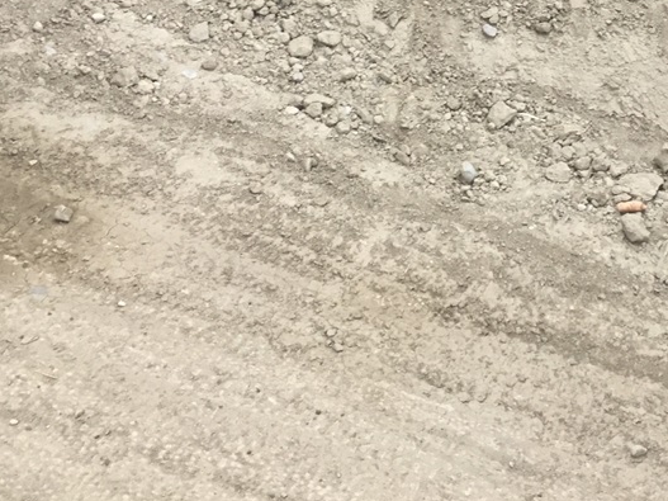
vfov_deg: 20.0
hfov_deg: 26.8
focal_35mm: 71
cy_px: -6
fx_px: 1370
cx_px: 553
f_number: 2.2
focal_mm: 4.15
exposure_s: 1/33
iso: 160
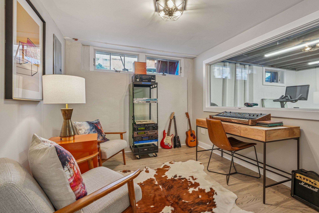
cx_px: 160
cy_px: 106
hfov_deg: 96.7
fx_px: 142
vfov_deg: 73.7
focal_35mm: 16
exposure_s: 1/10
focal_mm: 16
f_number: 8
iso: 400
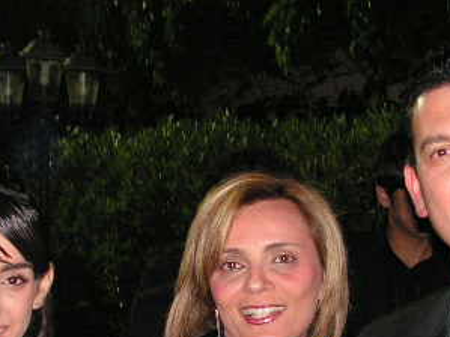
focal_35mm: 77
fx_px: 1001
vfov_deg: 18.6
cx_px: 203
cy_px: 335
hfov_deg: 25.3
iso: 200
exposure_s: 1/40
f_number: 3.2
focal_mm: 6
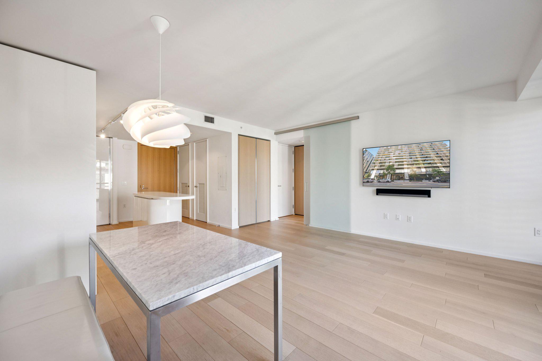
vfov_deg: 81.2
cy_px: 180
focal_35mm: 14
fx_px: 211
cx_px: 271
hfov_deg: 104.3
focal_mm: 14
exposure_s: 1/50
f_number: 7.1
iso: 400
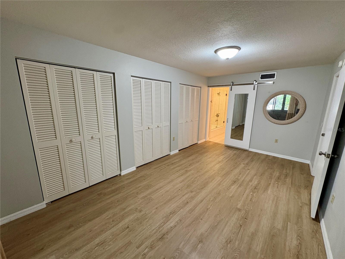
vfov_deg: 85.7
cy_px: 130
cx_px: 172
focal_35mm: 14
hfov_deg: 102.1
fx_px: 140
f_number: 2.2
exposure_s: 1/60
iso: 250
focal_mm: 2.22
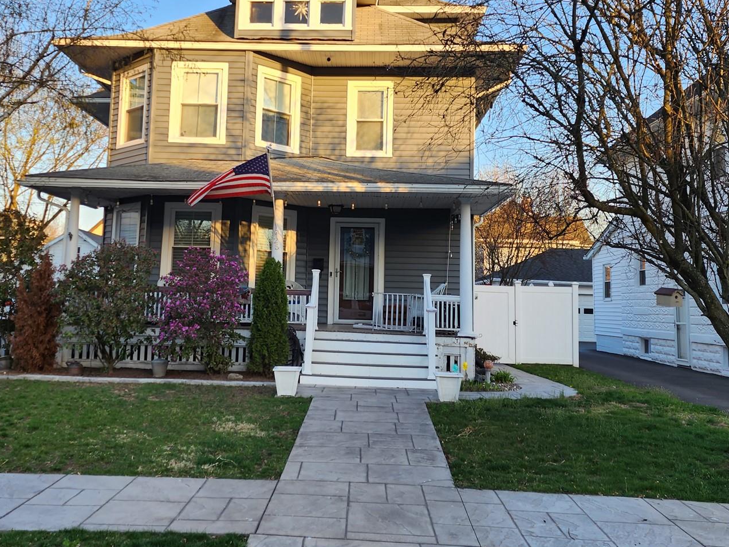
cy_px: 206
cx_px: 335
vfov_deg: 38.4
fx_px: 779
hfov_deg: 50.1
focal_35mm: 37
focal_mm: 6.4
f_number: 1.8
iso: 16
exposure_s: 1/180
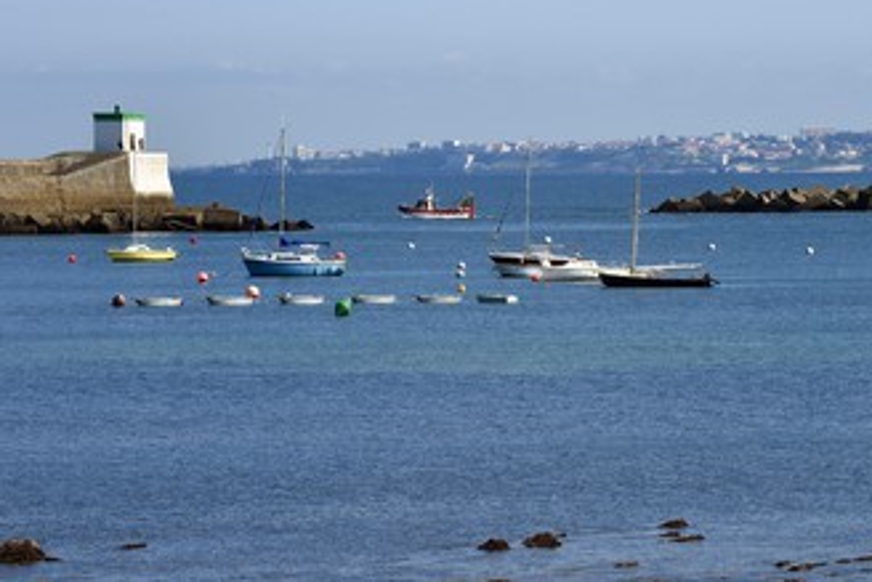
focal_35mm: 237
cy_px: 295
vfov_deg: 5.8
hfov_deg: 8.7
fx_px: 5743
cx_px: 513
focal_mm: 185
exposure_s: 1/400
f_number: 11
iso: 200
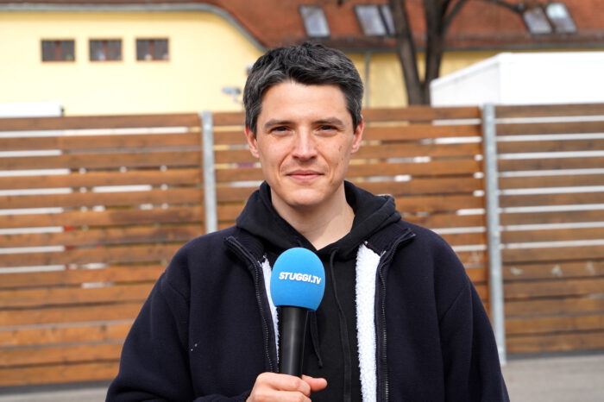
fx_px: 1258
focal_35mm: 75
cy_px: 201
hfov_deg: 27.0
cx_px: 302
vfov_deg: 18.2
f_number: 7.1
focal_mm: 75
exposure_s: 1/1600
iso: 1000
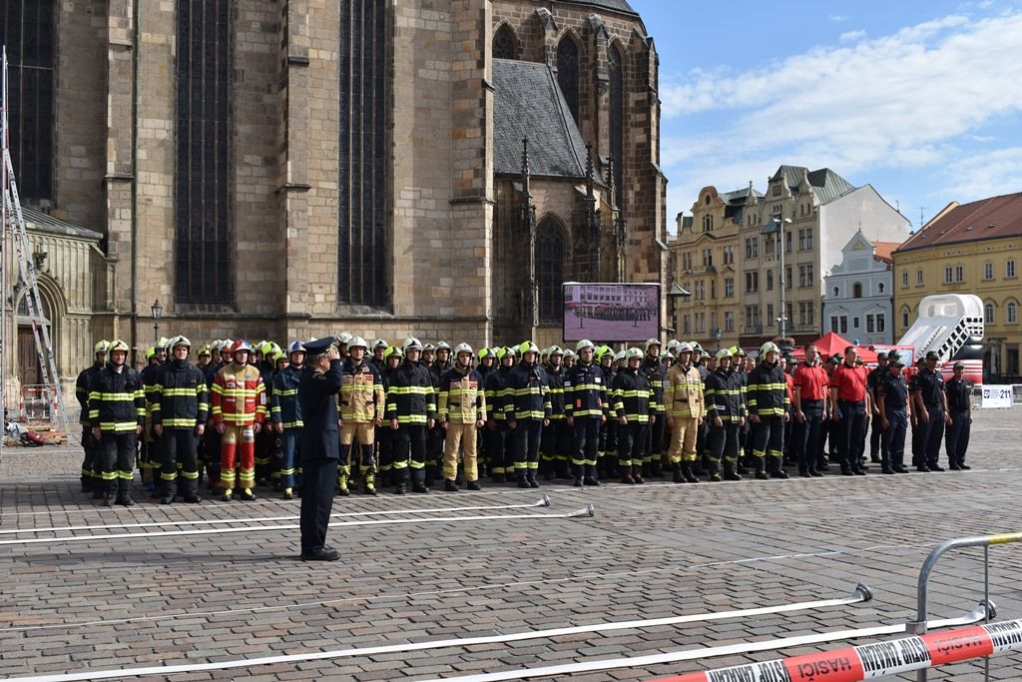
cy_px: 341
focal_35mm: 39
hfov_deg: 49.5
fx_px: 1107
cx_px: 511
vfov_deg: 34.2
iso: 100
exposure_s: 1/320
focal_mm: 26
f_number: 8
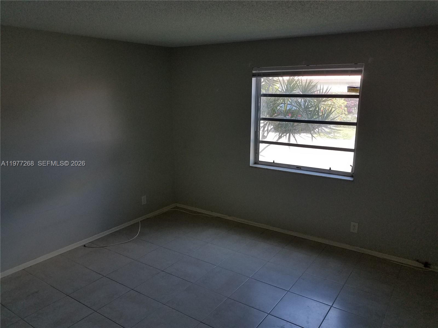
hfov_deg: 67.3
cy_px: 164
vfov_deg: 53.1
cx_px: 219
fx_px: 329
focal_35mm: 26
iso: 64
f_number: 1.7
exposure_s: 1/120
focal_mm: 4.2
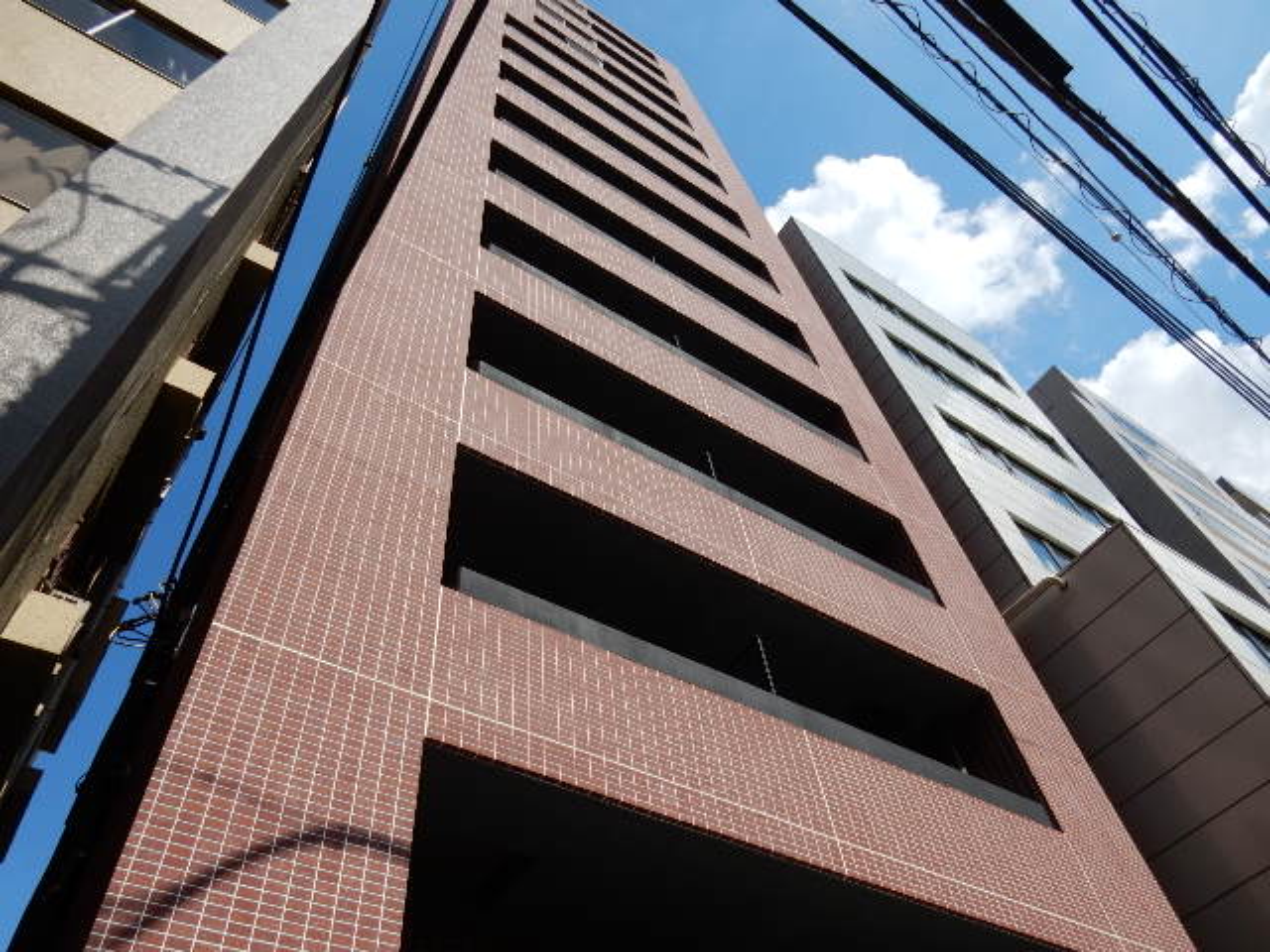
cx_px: 635
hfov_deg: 69.4
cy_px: 476
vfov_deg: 54.9
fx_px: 917
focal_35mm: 25
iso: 125
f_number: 3.7
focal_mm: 4.5
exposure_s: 1/1600
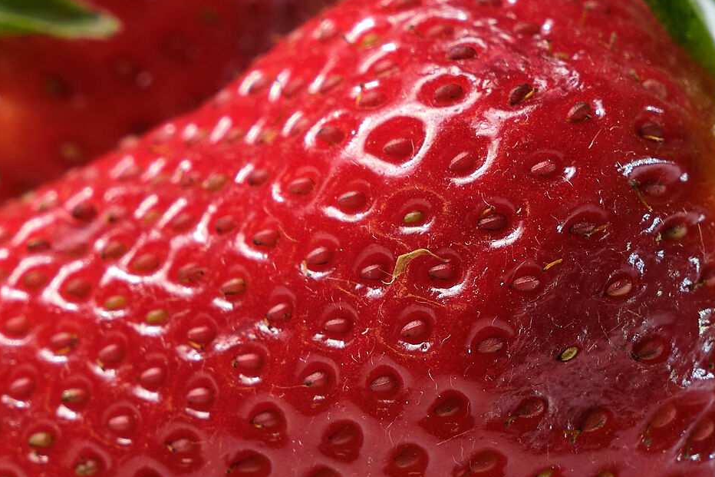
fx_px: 6136
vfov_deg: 4.4
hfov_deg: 6.7
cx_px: 292
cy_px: 190
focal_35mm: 309
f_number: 8
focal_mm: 80
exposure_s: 1/30
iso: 160
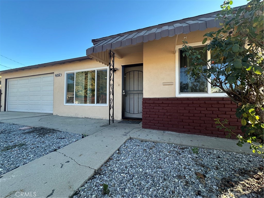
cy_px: 99
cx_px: 132
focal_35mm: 14
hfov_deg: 102.1
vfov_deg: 85.7
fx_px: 107
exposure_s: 1/260
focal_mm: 2.22
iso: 40
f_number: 2.2
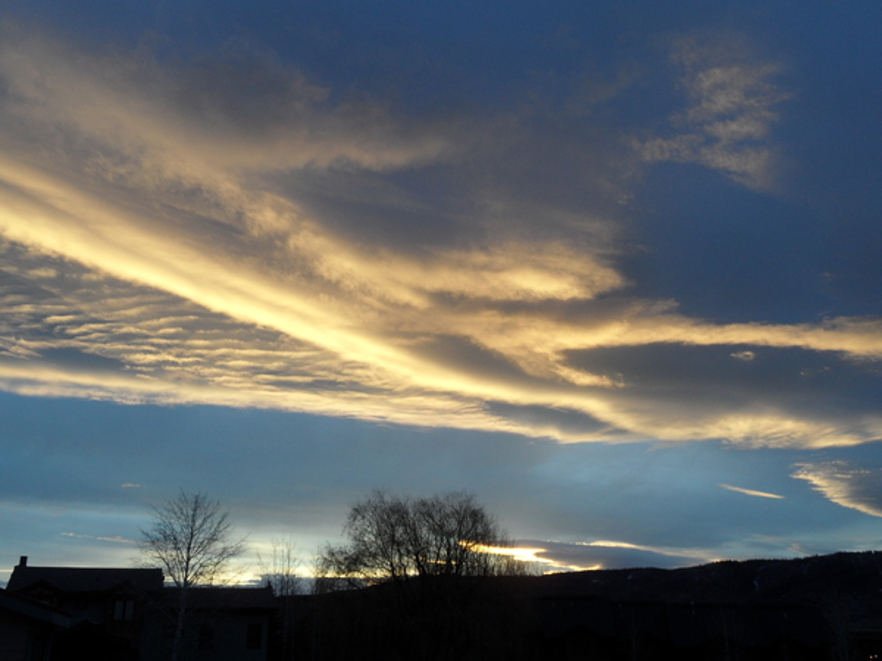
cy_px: 330
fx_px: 815
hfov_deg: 56.8
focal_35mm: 32
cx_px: 441
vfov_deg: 44.2
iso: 100
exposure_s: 1/90
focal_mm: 5.3
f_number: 3.4
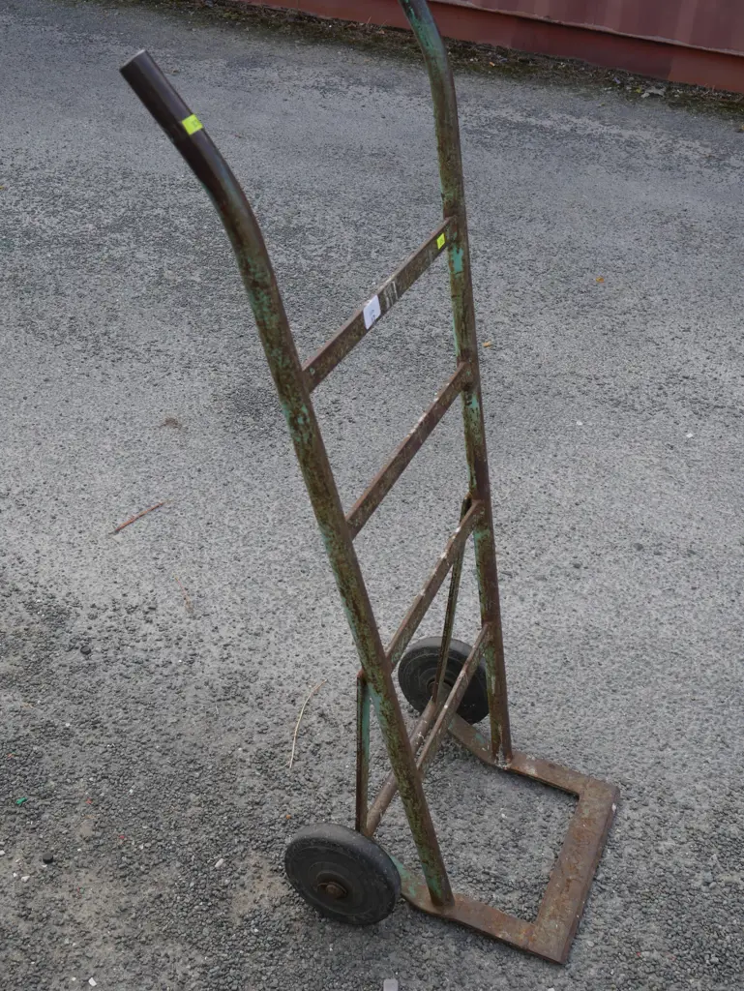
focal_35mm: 42
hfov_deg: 34.4
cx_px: 372
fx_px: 1203
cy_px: 496
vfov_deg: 44.8
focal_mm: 21
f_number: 7.1
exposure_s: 1/200
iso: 200
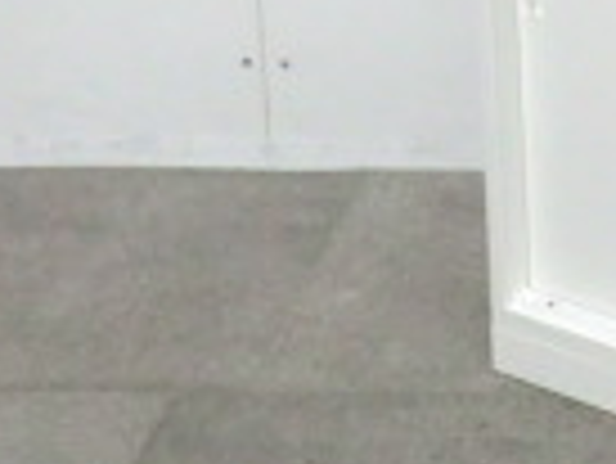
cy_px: -369
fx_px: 2654
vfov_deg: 9.5
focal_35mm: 149
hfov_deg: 12.4
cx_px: 1021
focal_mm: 5.8
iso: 640
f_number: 3.5
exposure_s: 1/60
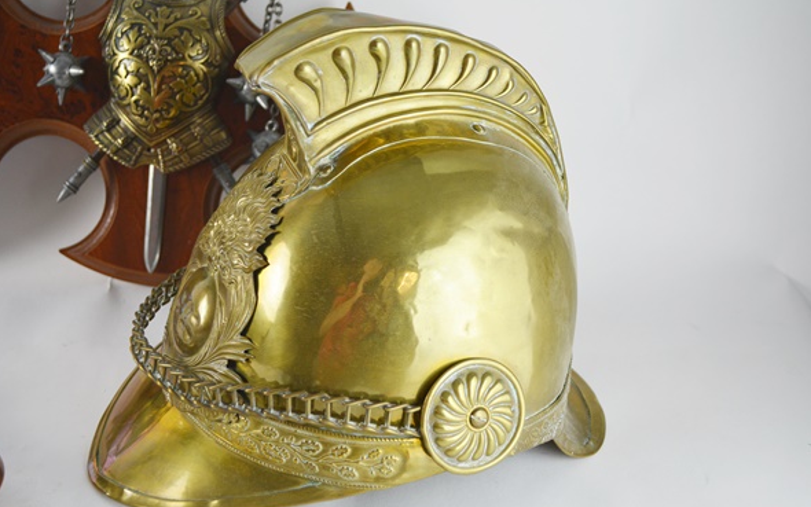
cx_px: 404
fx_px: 1238
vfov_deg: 23.2
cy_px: 268
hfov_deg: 36.3
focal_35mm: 56
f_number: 5.6
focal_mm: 36
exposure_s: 1/125
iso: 400
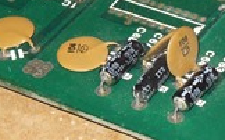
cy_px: -4
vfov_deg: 10.3
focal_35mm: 126
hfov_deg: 15.9
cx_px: 271
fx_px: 772
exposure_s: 1/30
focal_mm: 7.7
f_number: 7.5
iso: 200
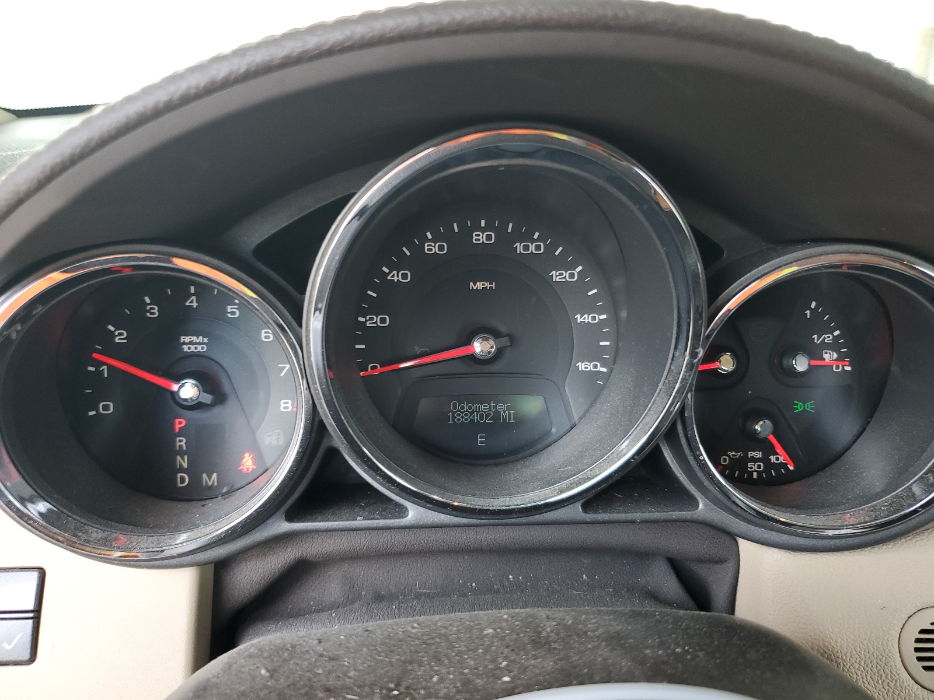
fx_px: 702
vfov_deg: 53.1
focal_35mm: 26
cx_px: 467
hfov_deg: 67.3
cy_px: 350
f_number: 1.5
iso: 77
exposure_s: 1/60.2
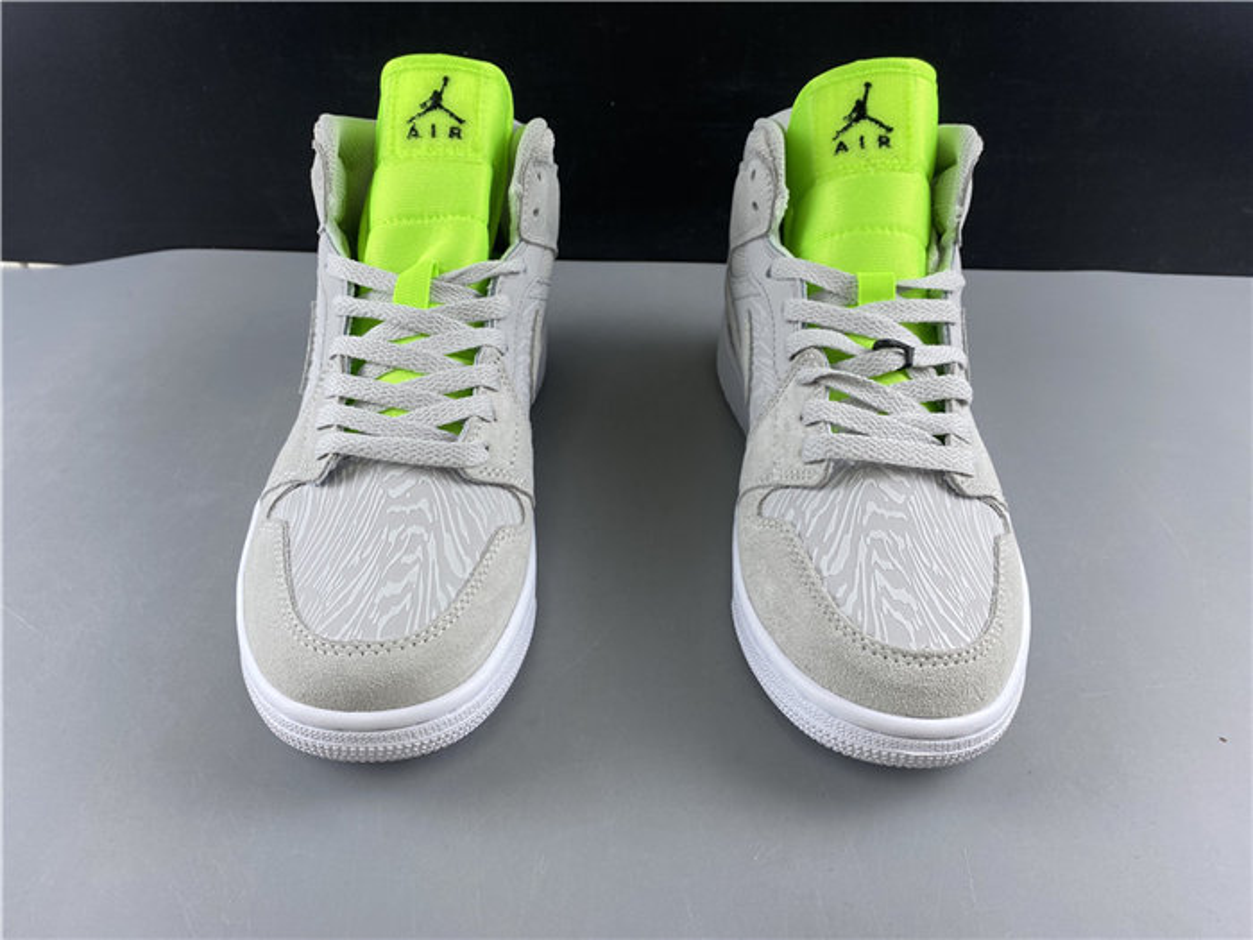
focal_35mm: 26
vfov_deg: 53.1
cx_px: 626
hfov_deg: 67.3
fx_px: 941
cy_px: 470
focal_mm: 4.25
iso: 40
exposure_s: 1/100
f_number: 1.8
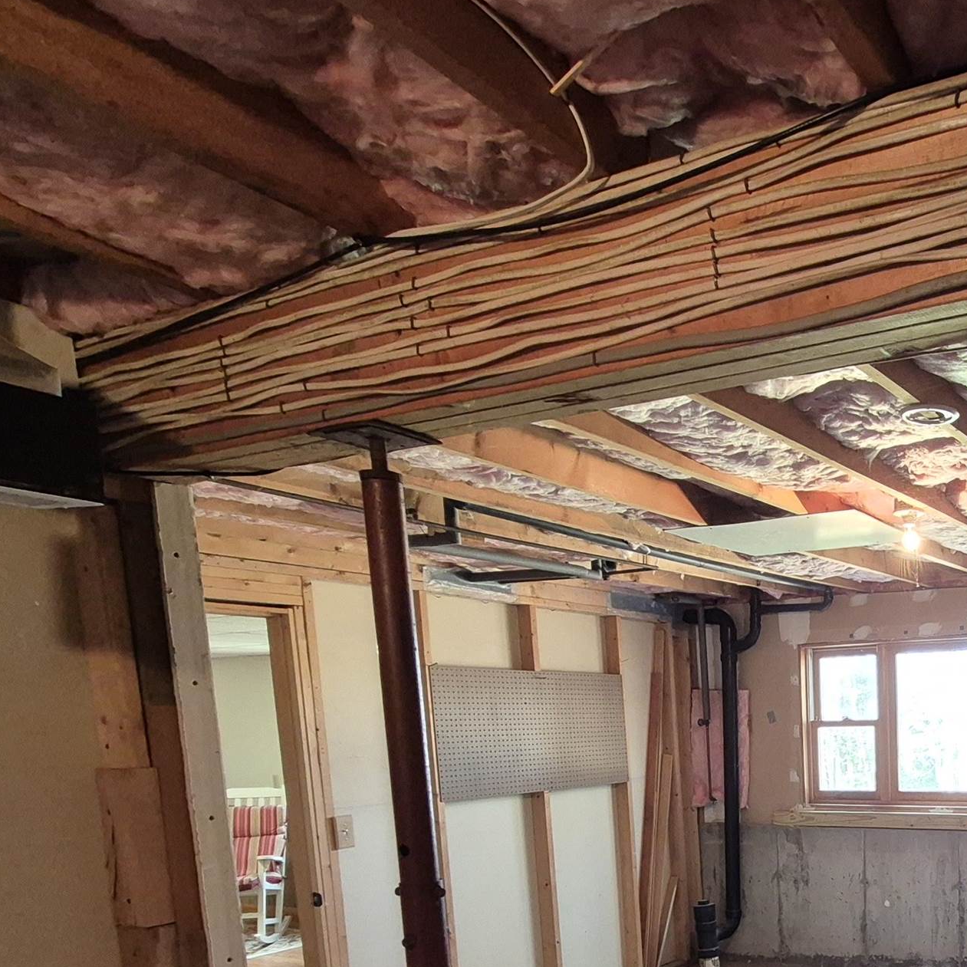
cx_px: 990
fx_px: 885
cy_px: 804
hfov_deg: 46.7
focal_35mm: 28
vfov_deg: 52.7
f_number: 2.2
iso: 500
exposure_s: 1/60
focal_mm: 1.74
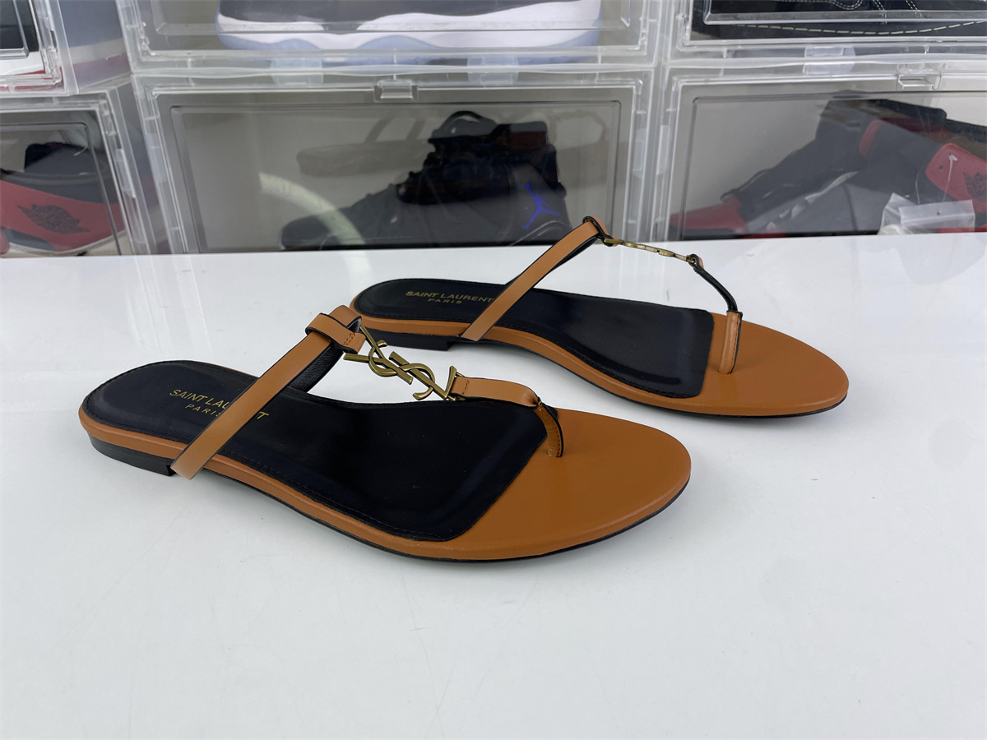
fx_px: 741
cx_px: 494
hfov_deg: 67.3
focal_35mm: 26
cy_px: 370
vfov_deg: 53.1
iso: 32
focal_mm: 4.2
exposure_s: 1/214
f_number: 1.6
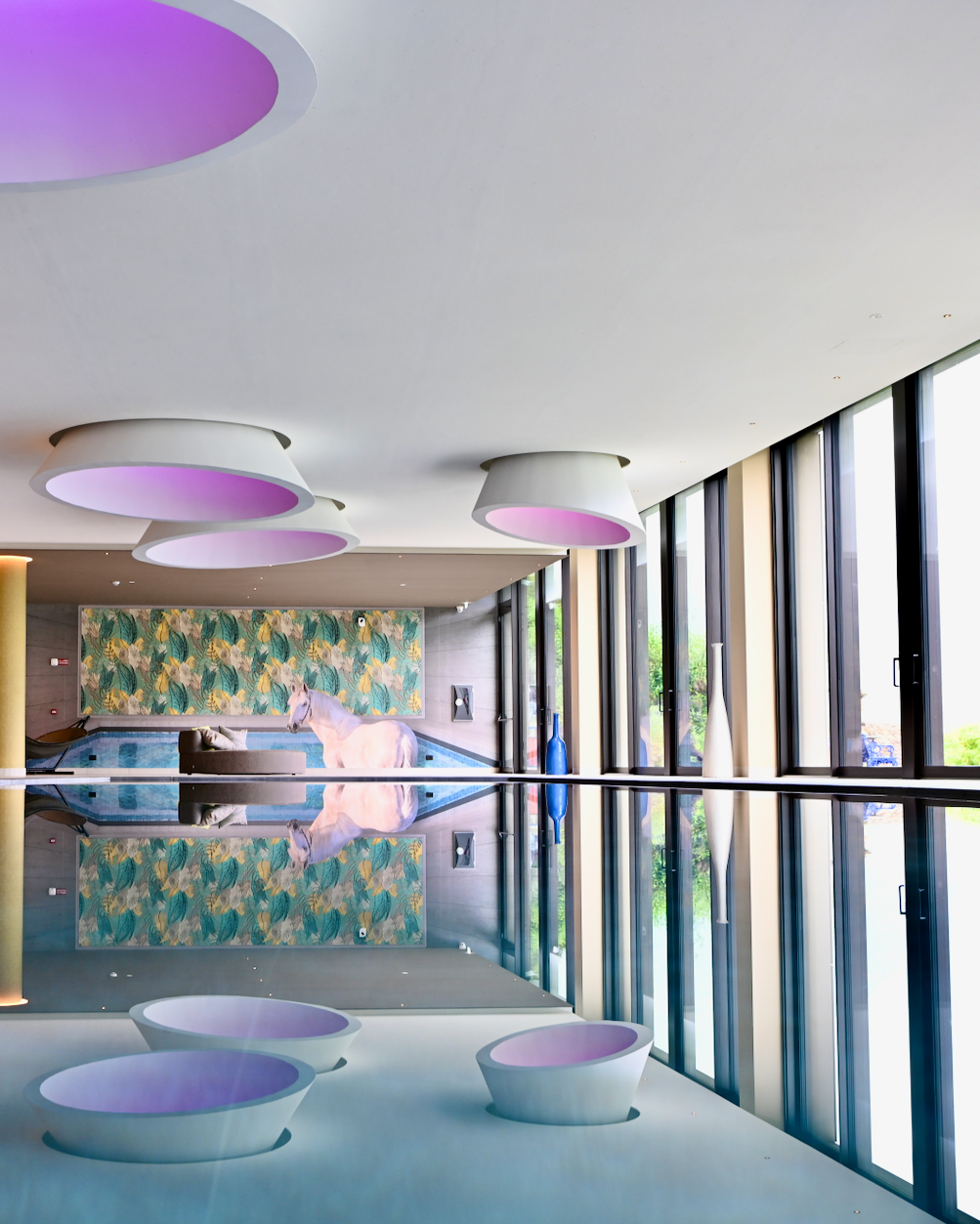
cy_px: 622
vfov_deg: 40.3
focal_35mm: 46
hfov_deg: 32.4
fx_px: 1667
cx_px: 295
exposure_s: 1/80
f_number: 4
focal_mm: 32
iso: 400
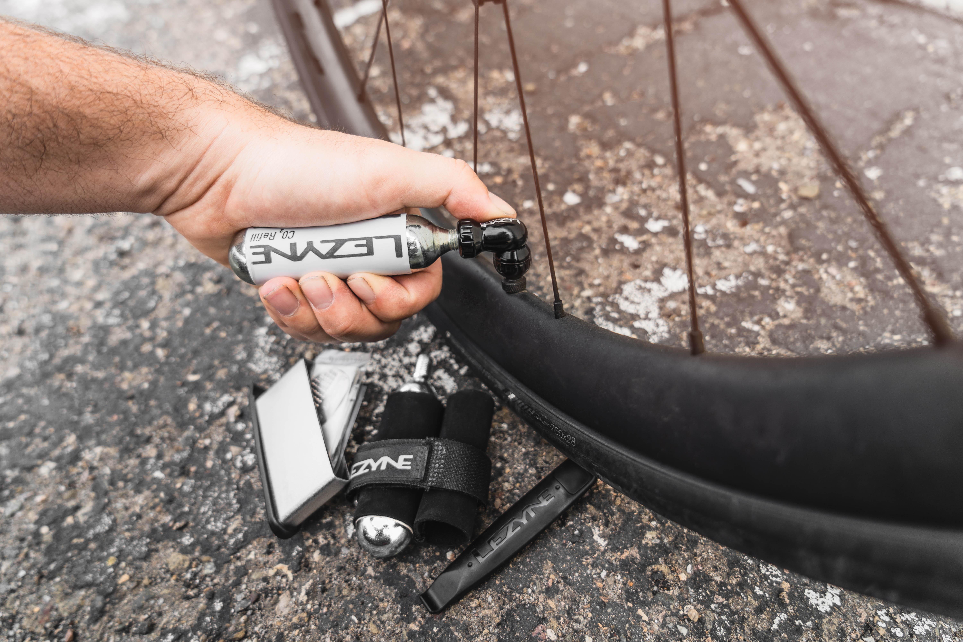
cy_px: 321
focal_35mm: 24
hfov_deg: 73.7
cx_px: 482
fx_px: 642
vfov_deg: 53.1
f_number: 4
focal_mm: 24
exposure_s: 1/400
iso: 100
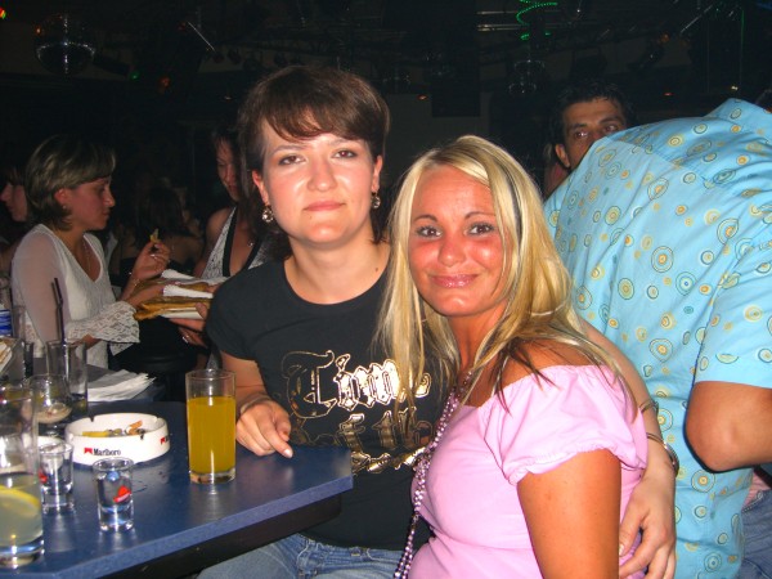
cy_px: 290
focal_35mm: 38
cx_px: 386
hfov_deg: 49.0
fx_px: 847
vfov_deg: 37.7
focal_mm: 7.9
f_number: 2.8
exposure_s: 1/60
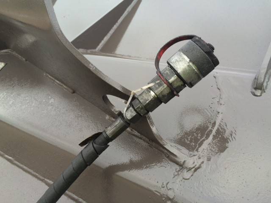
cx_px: 136
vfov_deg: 48.2
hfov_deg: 61.7
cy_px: 102
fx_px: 227
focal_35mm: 29
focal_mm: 4.15
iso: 32
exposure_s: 1/50
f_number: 2.2
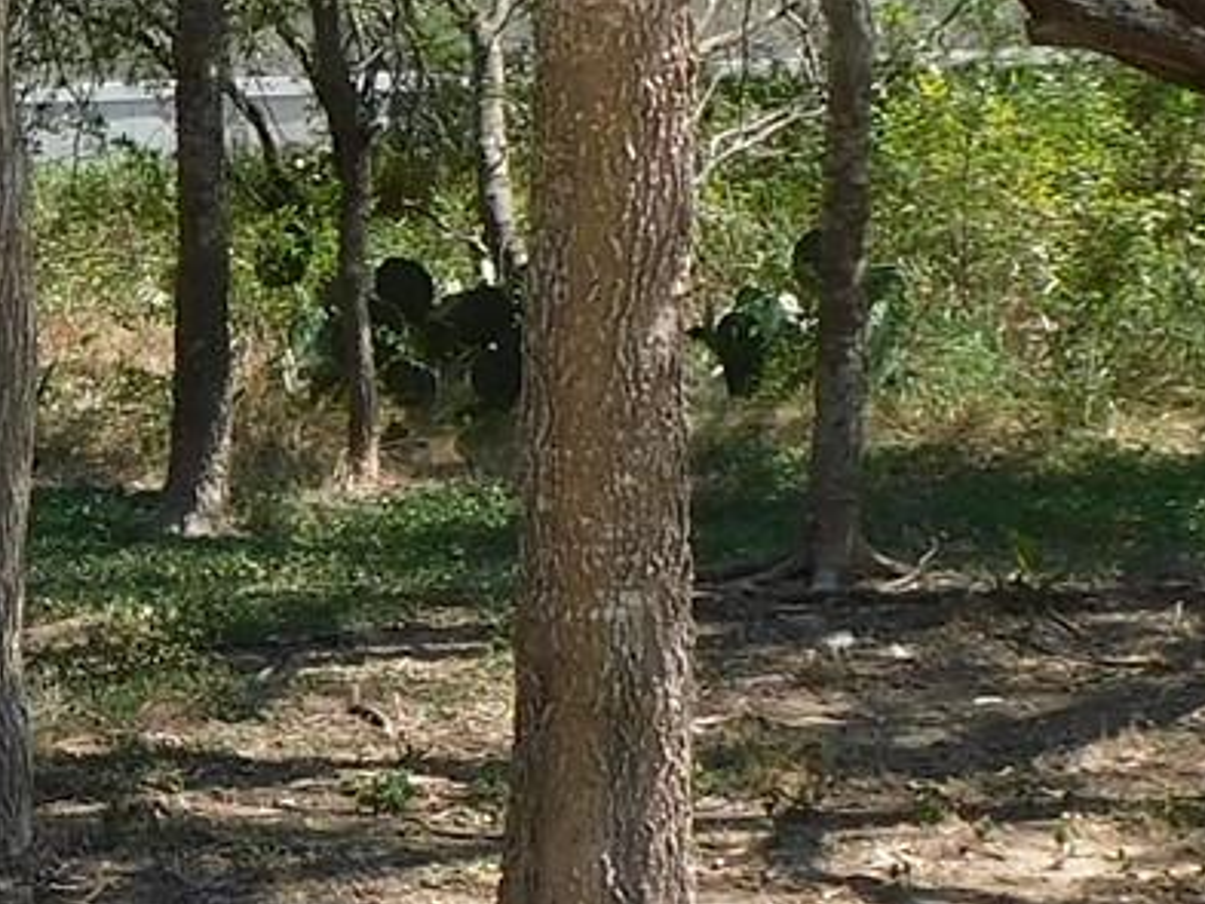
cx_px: -650
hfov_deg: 14.6
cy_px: 426
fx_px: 4353
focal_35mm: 125
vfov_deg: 11.9
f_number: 3.3
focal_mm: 4.3
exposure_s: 1/500
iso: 125
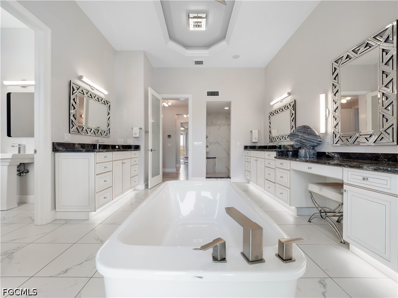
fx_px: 161
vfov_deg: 85.7
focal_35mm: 14
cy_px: 149
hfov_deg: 102.1
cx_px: 199
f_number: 7.1
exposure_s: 1/8
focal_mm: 7
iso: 200
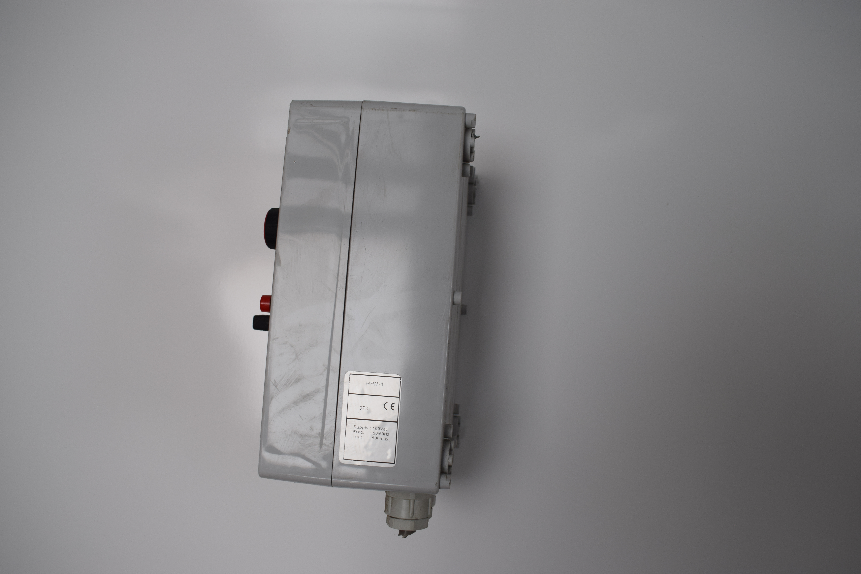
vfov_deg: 43.6
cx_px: 430
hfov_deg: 61.9
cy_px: 287
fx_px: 717
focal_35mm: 30
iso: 400
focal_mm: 20
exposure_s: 1/160
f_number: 6.3
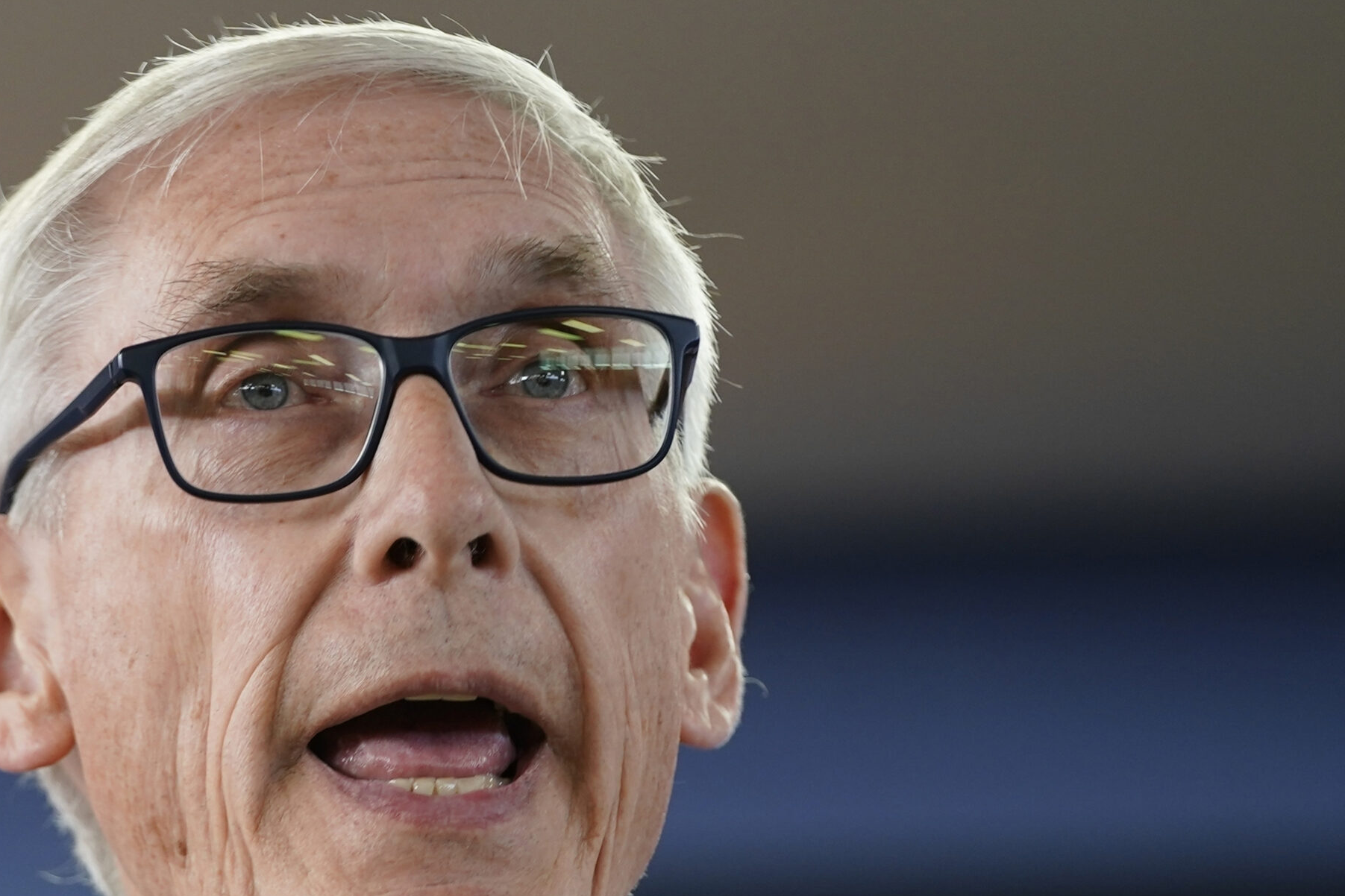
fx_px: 7584
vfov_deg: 6.8
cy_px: 630
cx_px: 396
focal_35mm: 203
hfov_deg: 10.1
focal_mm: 143
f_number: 2.8
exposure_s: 1/125
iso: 800
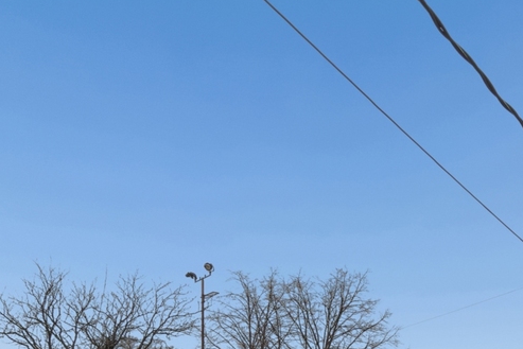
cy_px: 489
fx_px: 668
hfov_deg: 41.8
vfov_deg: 24.4
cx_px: 373
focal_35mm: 46
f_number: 9
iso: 400
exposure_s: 1/640
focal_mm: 14
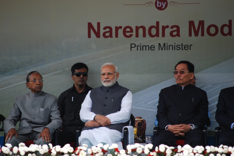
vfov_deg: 4.6
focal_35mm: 300
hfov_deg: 6.9
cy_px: 78
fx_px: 1952
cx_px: 117
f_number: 5.6
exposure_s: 1/320
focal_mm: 200
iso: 400
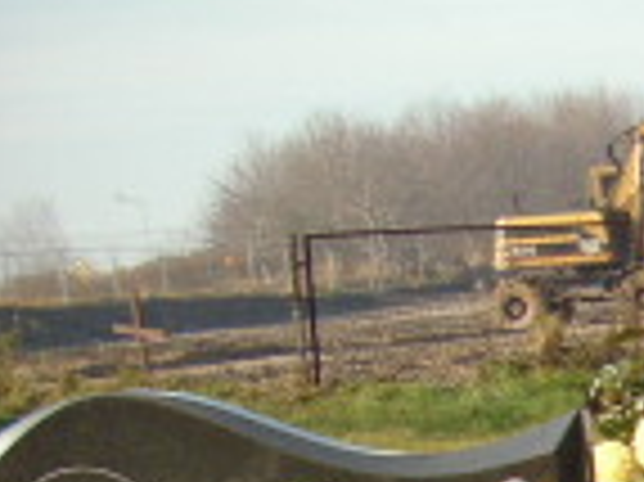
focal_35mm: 166
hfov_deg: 10.6
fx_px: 3086
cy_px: 905
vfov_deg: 8.5
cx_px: 1432
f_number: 2.8
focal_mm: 6.2
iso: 50
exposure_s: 1/478
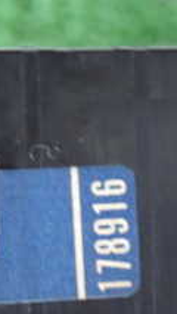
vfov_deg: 11.3
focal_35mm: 190
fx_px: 1583
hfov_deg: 6.2
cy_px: 259
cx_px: -226
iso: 800
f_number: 3.6
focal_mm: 11.09
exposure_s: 1/25
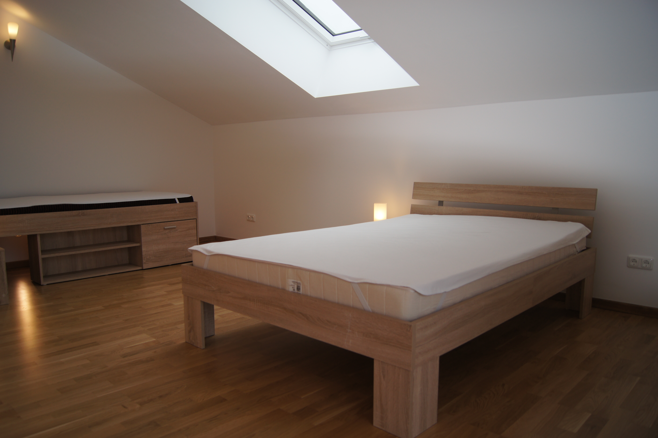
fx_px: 493
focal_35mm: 27
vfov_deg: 47.8
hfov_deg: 67.4
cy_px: 219
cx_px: 329
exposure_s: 1/60
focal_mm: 18
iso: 160
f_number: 3.5
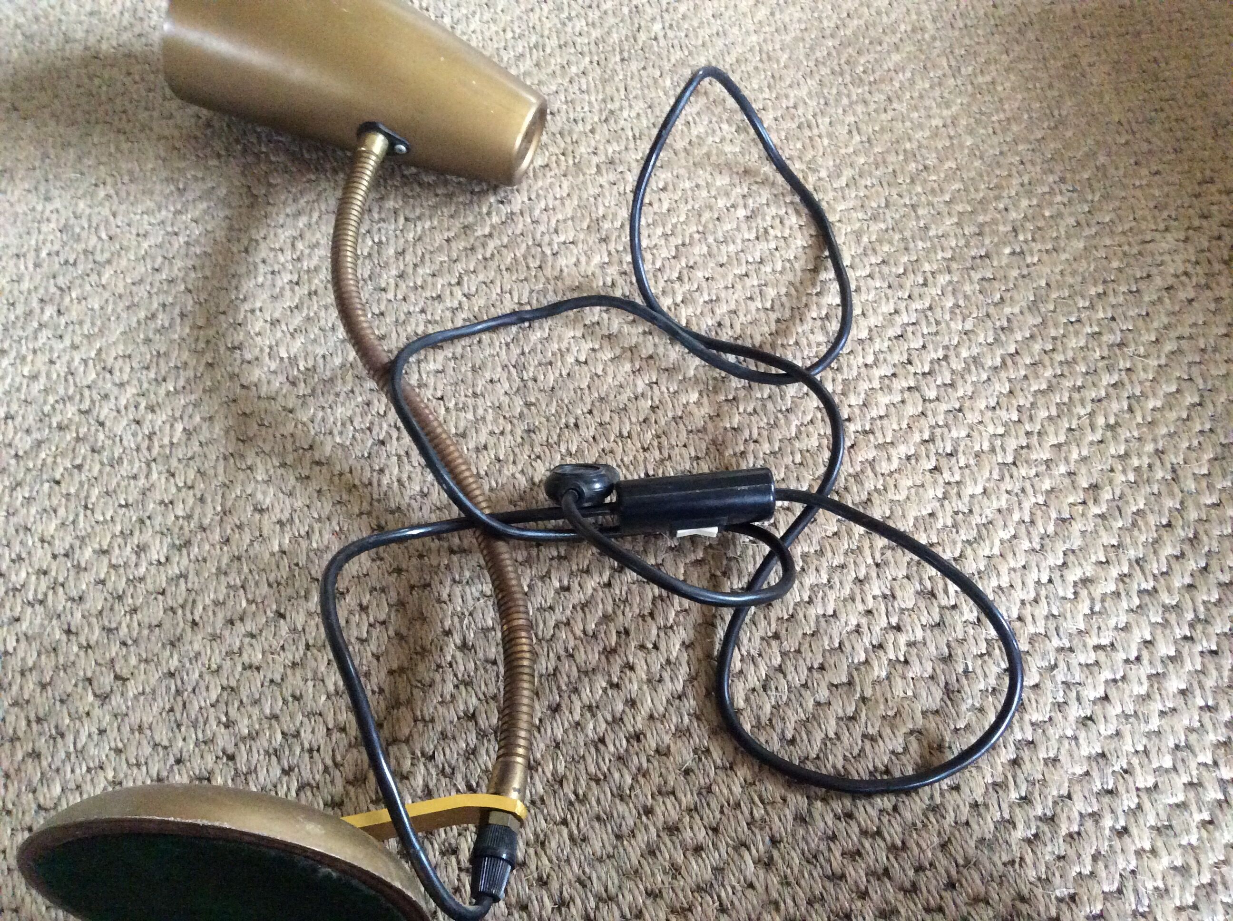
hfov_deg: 56.9
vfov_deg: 44.1
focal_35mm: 32
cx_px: 616
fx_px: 1138
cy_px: 460
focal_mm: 3.3
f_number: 2.4
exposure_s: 1/17
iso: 320
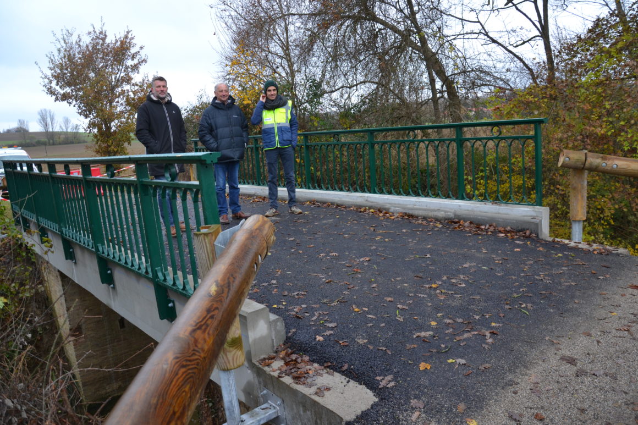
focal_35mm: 27
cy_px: 212
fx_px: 478
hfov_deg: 67.4
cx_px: 319
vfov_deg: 47.9
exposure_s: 1/50
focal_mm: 18
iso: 400
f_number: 3.5
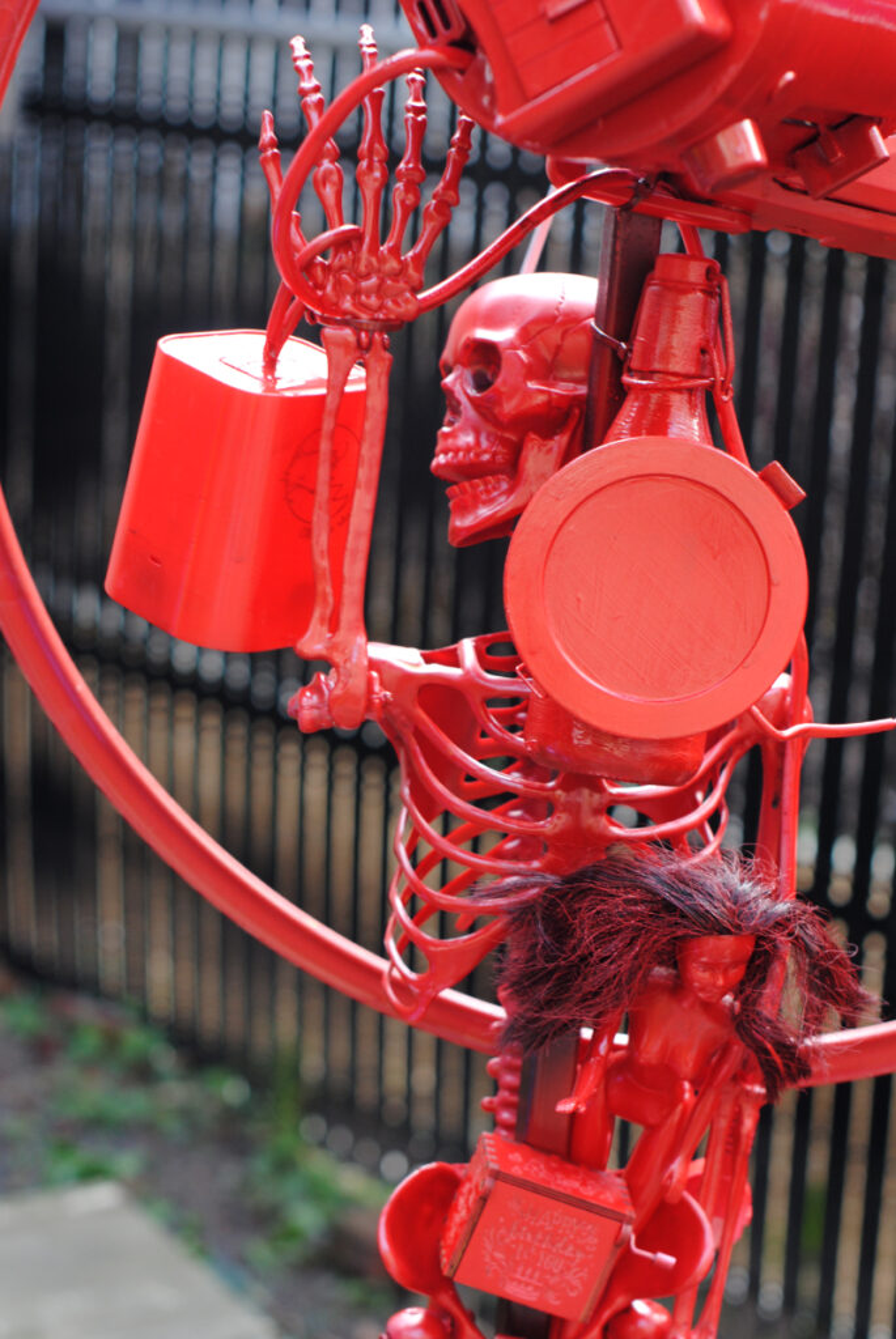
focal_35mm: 75
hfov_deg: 18.2
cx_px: 448
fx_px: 2793
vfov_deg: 27.0
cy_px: 670
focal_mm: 50
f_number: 3.5
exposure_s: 1/50
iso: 200
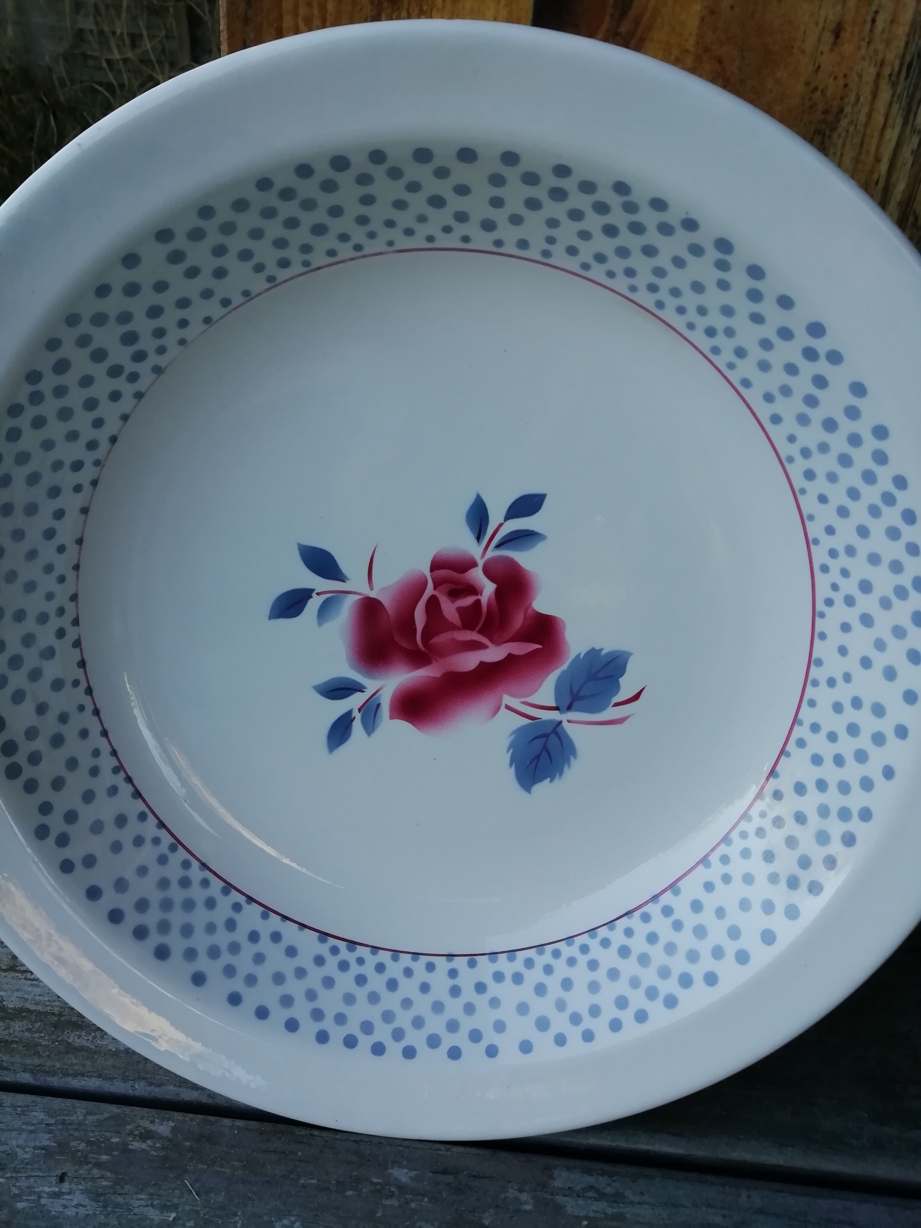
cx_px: 460
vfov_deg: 67.3
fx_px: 922
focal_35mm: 26
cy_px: 614
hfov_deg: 53.1
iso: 50
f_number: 2.2
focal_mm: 3.21
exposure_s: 1/162
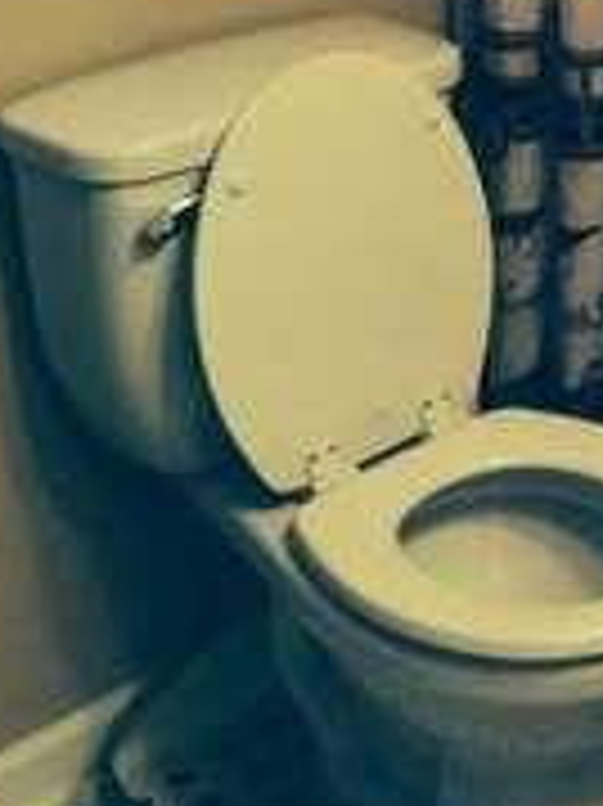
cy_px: -68
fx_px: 2000
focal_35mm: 86
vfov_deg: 21.6
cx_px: 796
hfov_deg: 16.2
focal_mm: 4.12
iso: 125
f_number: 2.2
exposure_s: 1/30
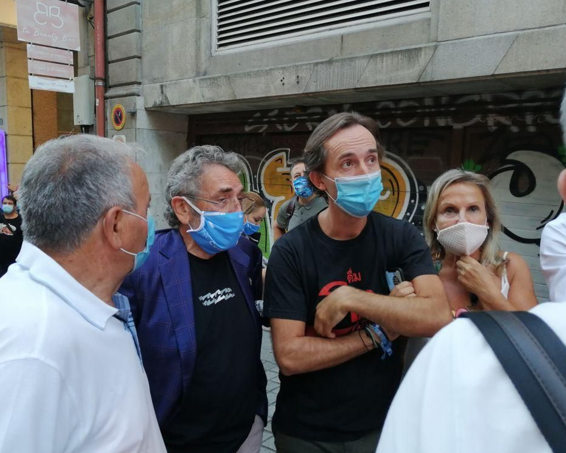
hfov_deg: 60.4
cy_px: 228
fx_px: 486
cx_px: 272
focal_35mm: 29
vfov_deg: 50.0
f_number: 1.8
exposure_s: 1/100
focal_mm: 3.96
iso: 160
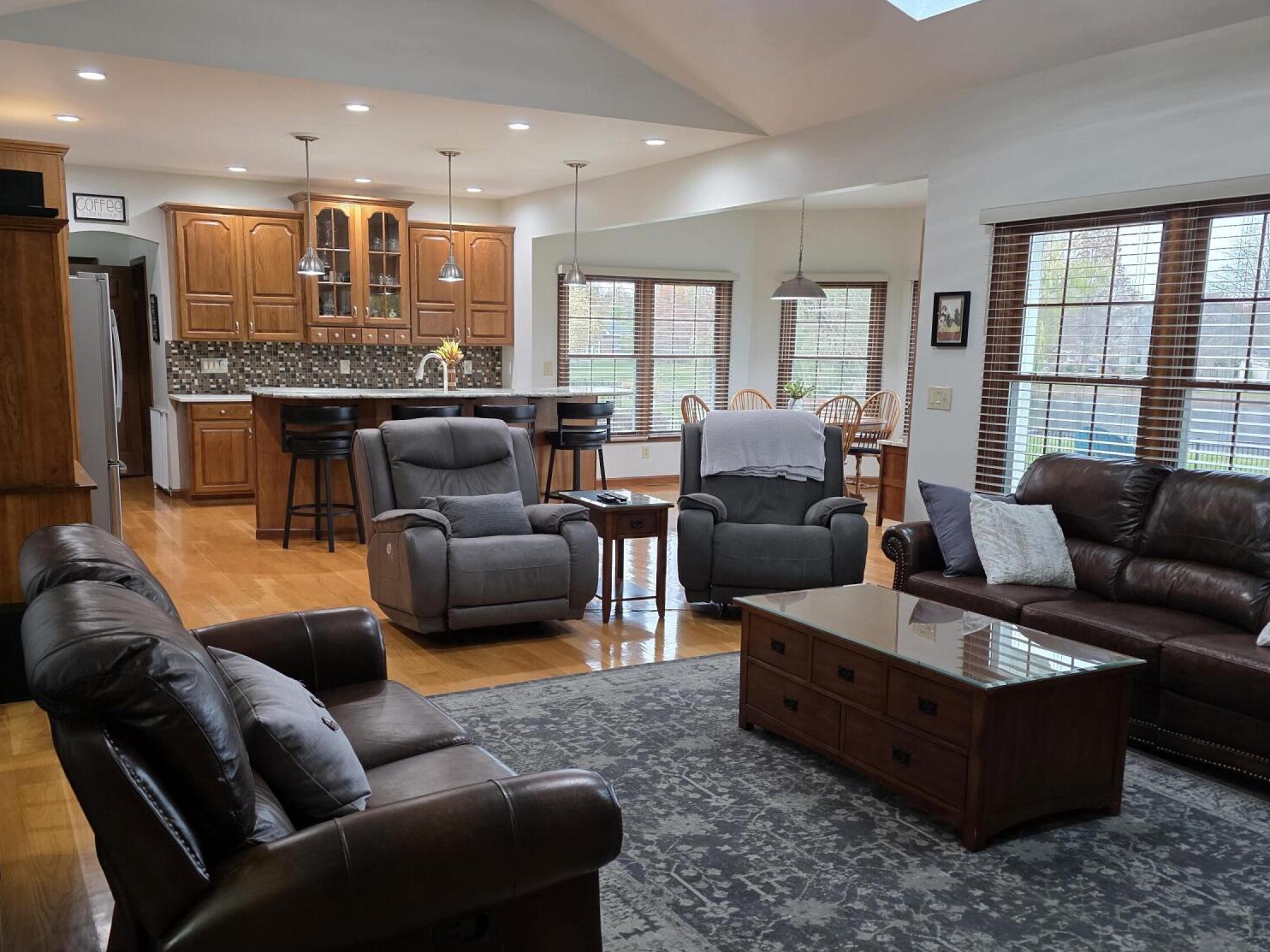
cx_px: 631
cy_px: 547
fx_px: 1137
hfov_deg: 58.4
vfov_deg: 45.3
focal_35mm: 31
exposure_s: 1/120
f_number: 1.7
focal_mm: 6.3
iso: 400
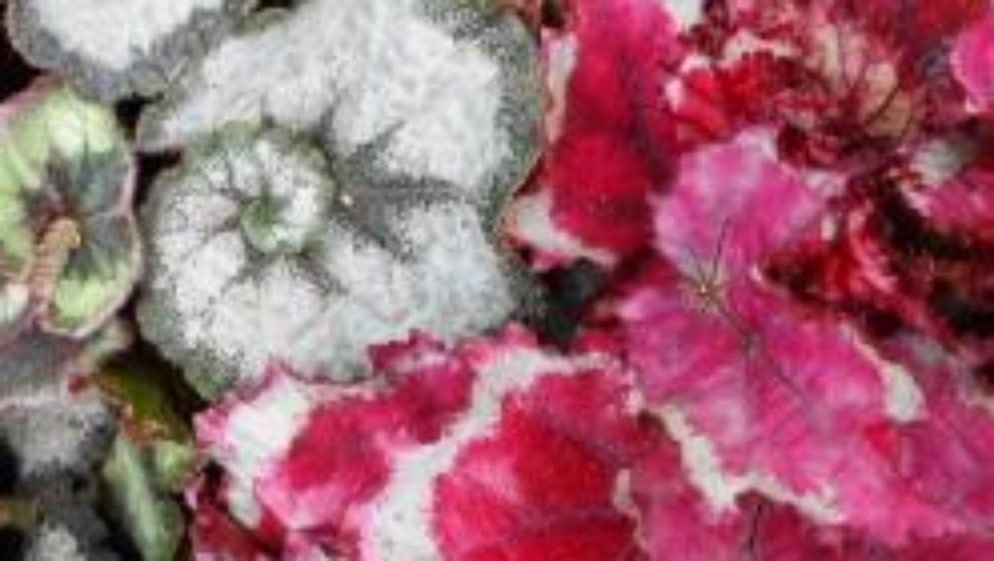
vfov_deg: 21.1
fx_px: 1504
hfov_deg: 35.8
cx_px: 261
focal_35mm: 57
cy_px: 345
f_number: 3.4
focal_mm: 5.1
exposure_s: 1/30
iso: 125
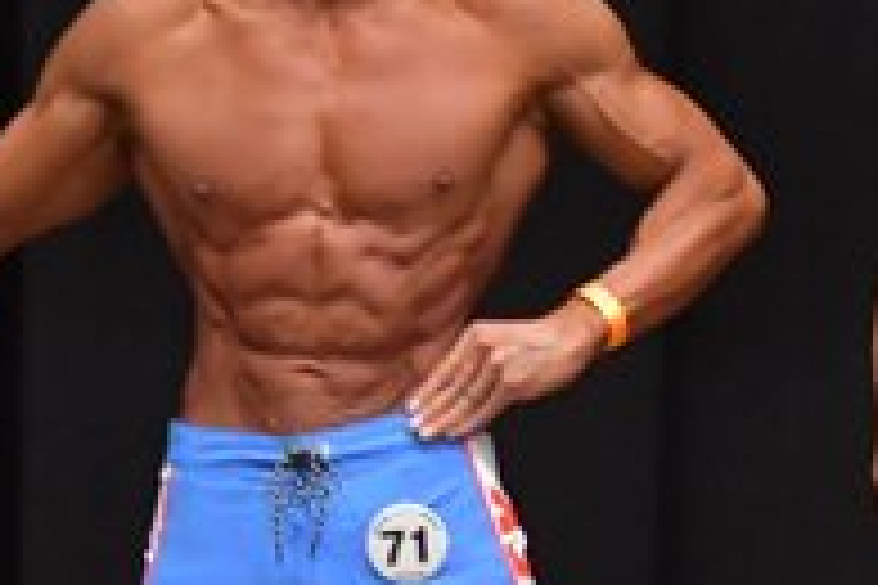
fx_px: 20997
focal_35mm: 861
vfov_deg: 1.6
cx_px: 1479
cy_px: 500
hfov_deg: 2.4
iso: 6400
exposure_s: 1/400
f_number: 5.6
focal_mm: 145
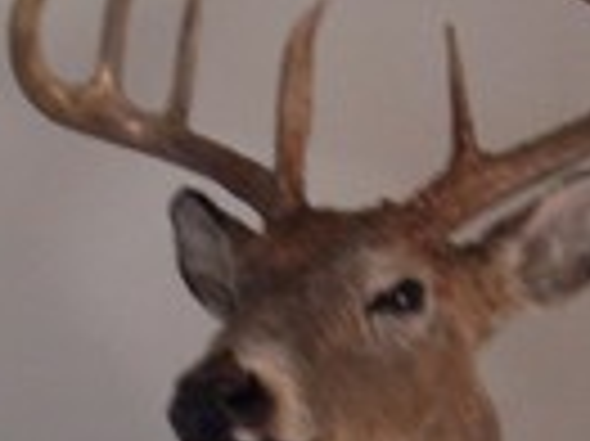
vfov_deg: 13.1
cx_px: 311
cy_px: 306
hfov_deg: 17.4
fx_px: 1924
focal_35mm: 113
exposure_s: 1/8
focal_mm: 5.6
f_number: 2.8
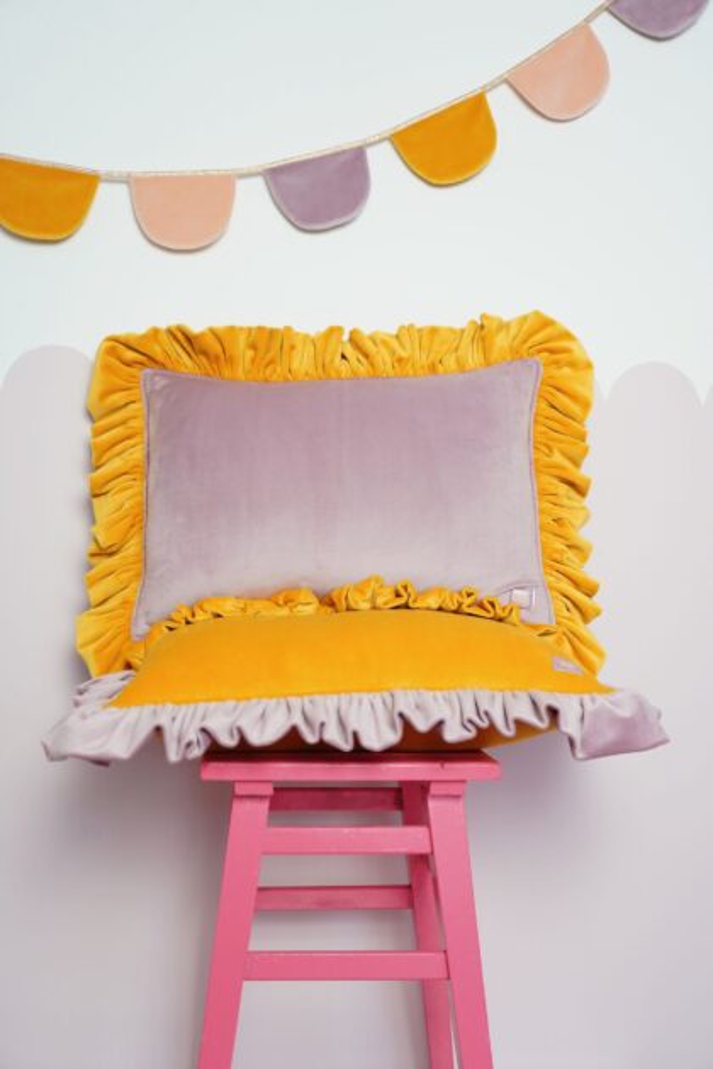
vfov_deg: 54.4
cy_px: 534
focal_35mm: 35
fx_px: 1040
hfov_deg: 37.9
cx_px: 356
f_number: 4
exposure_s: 1/30
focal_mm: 35
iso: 1000
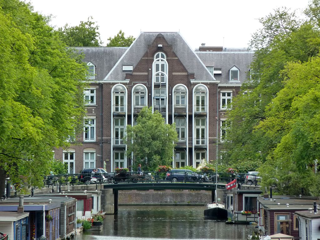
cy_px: 120
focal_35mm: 300
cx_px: 160
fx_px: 2773
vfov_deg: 5.0
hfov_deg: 6.6
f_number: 4.9
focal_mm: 49.2
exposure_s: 1/125
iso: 200
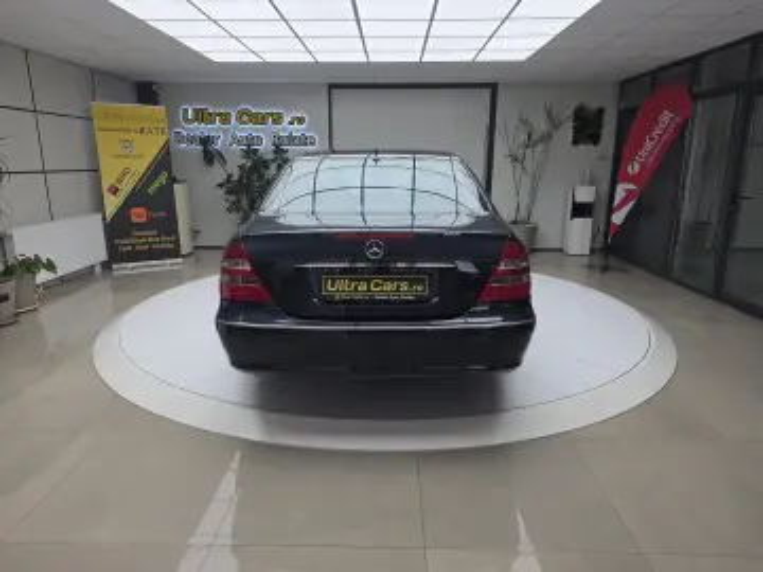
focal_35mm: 23
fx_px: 507
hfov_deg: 73.9
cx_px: 382
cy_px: 286
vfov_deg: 58.9
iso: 12
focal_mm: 6.25
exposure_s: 1/106
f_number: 1.7
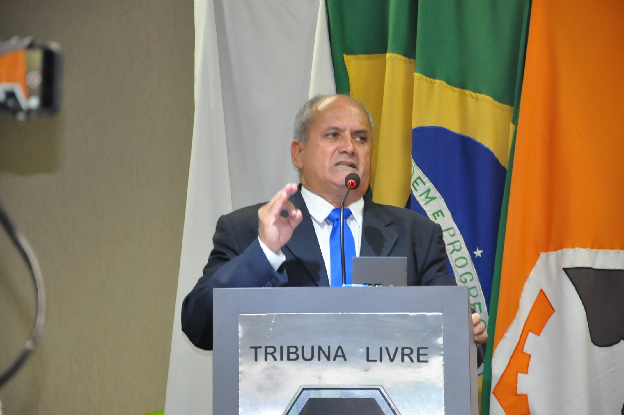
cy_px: 208
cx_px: 312
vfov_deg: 8.7
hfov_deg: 13.1
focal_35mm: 158
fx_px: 2727
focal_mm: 105
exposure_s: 1/60
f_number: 5.6
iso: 2000
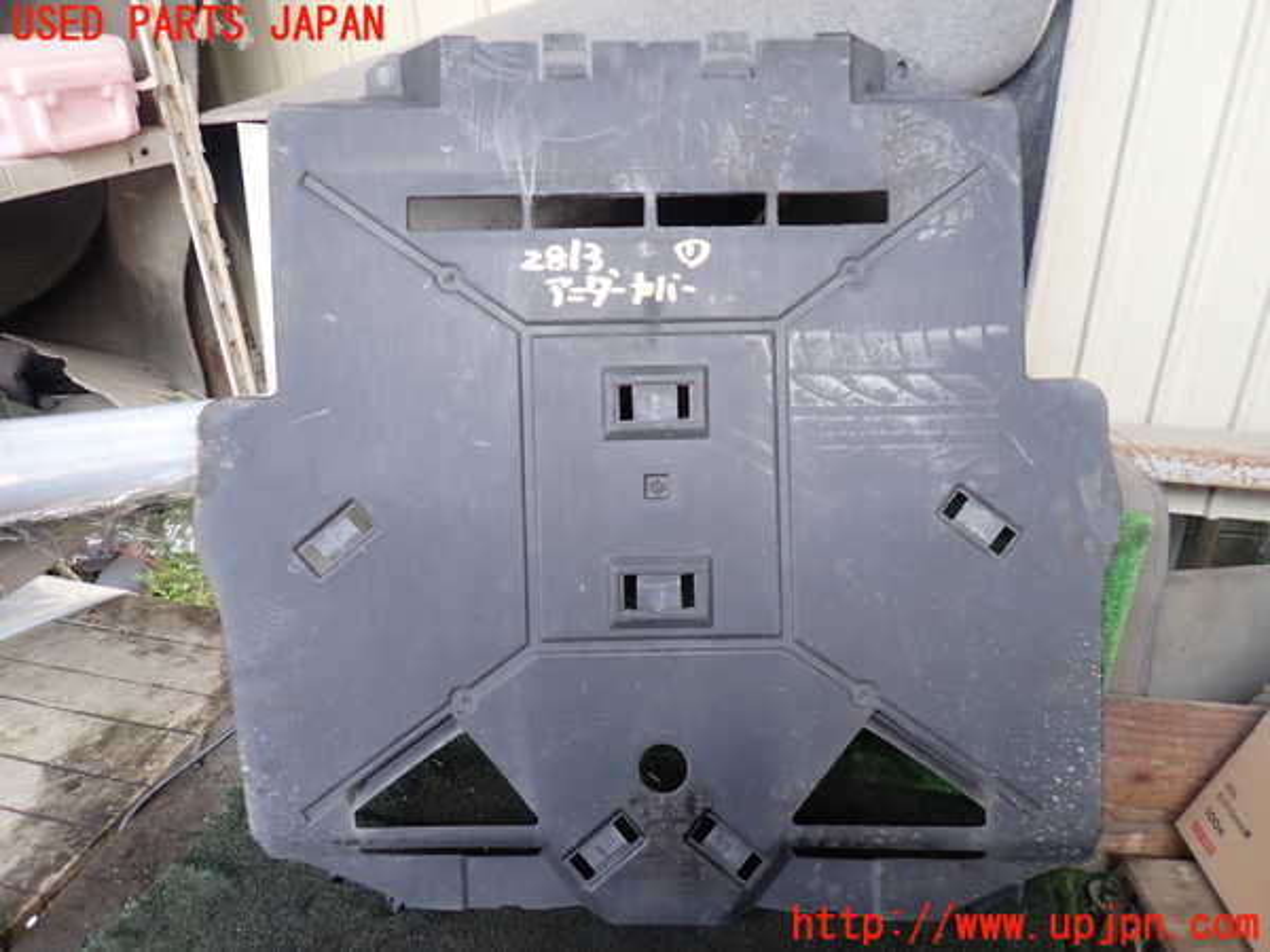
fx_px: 917
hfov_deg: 69.4
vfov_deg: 54.9
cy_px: 476
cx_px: 635
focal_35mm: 25
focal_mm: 4.5
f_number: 2
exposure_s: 1/100
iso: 100
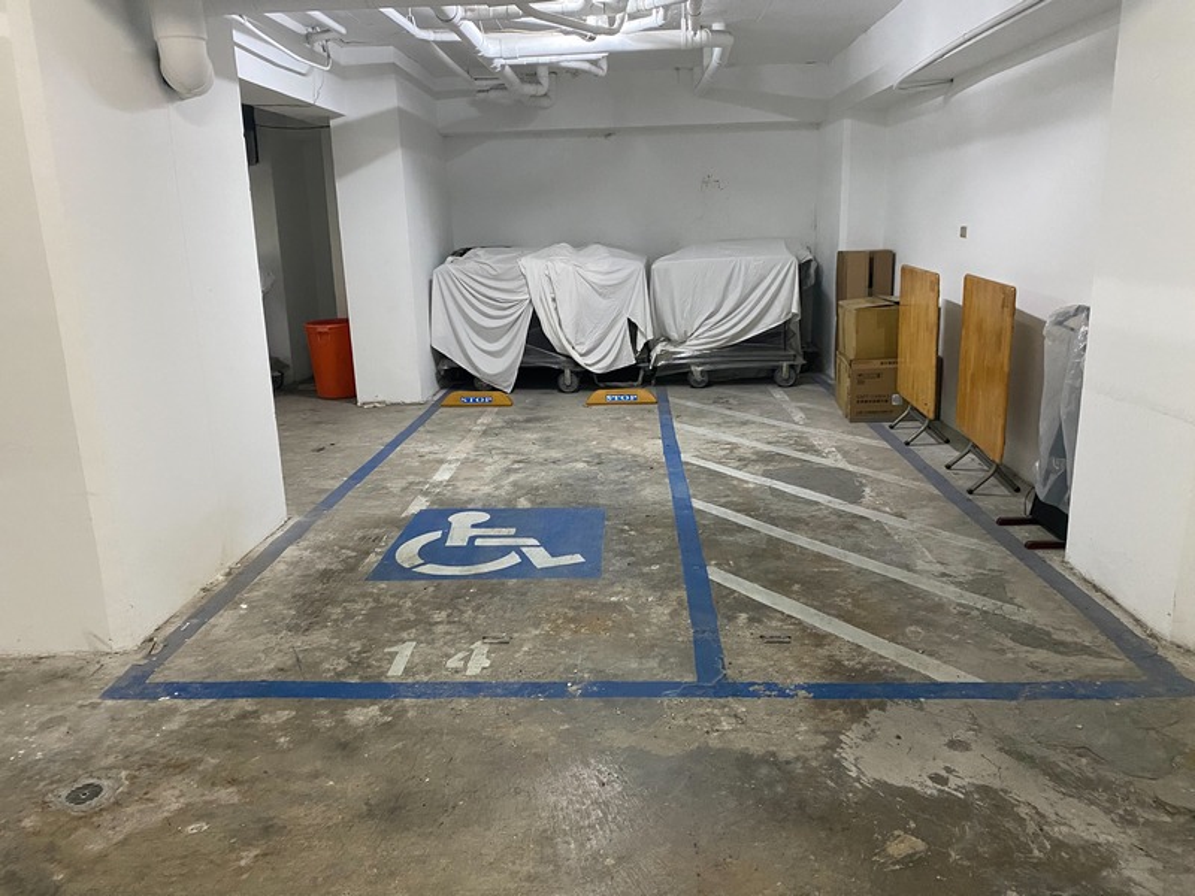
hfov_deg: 67.3
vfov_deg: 53.1
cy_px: 448
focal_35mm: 26
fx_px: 898
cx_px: 598
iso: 500
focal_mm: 4.25
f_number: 1.8
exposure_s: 1/60
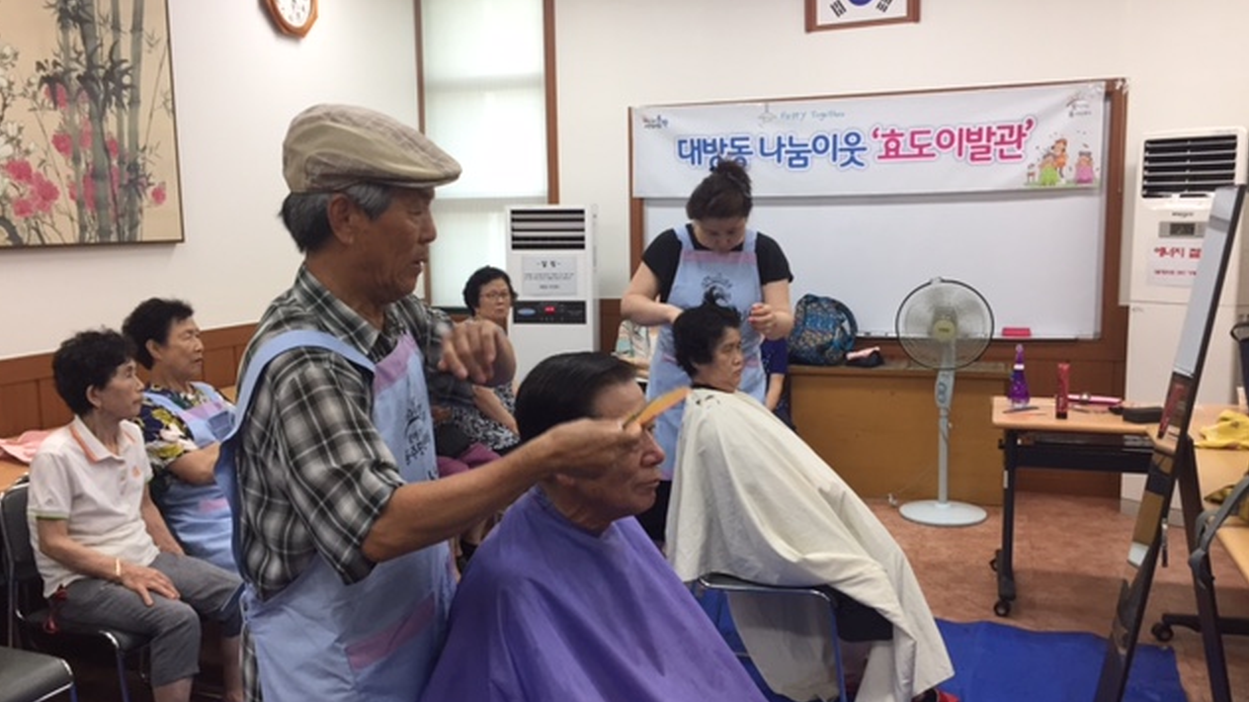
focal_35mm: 32
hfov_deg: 61.0
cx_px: 619
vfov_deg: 36.6
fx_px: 1059
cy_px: 362
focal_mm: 4.15
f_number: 2.2
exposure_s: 1/30
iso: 40
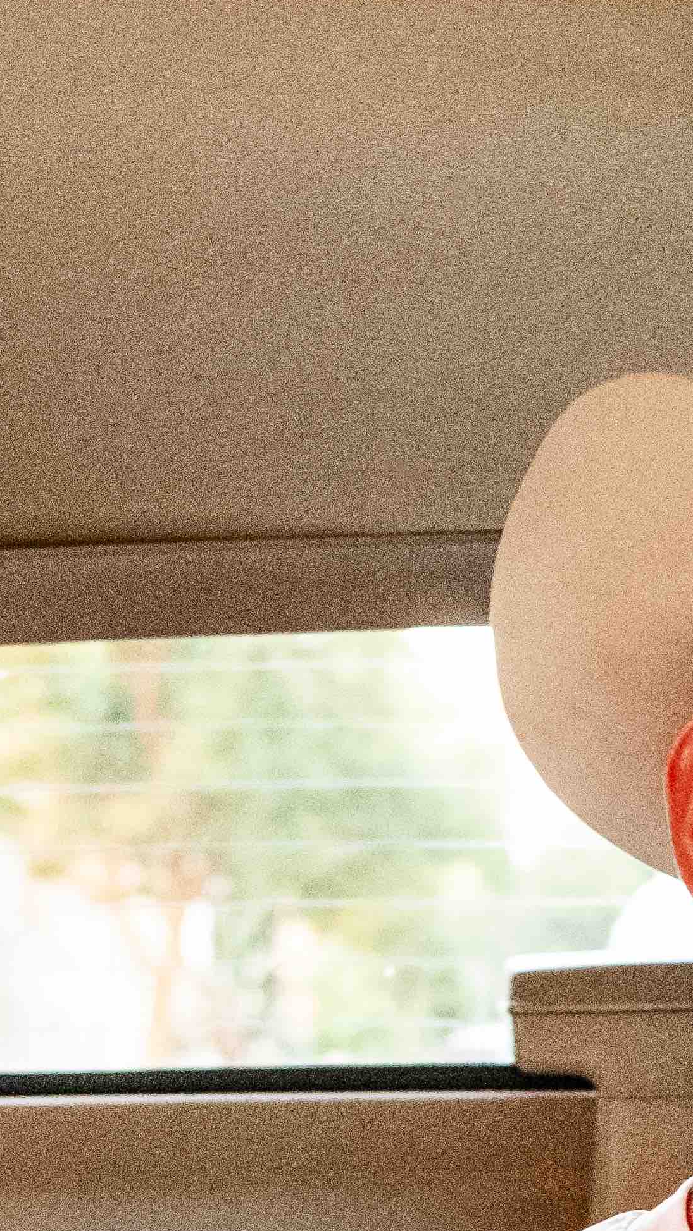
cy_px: 1027
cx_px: 956
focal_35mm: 113
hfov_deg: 10.4
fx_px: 3692
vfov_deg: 18.7
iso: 6400
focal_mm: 23
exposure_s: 1/120
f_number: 2.8
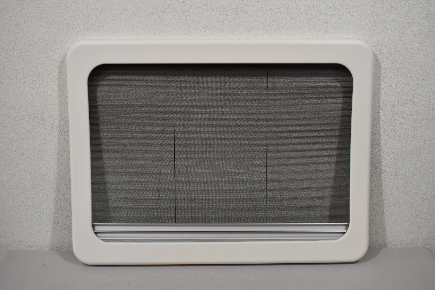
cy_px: 145
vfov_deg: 33.0
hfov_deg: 47.9
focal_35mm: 40
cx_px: 218
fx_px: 489
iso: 360
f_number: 5.6
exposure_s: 1/125
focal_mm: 27
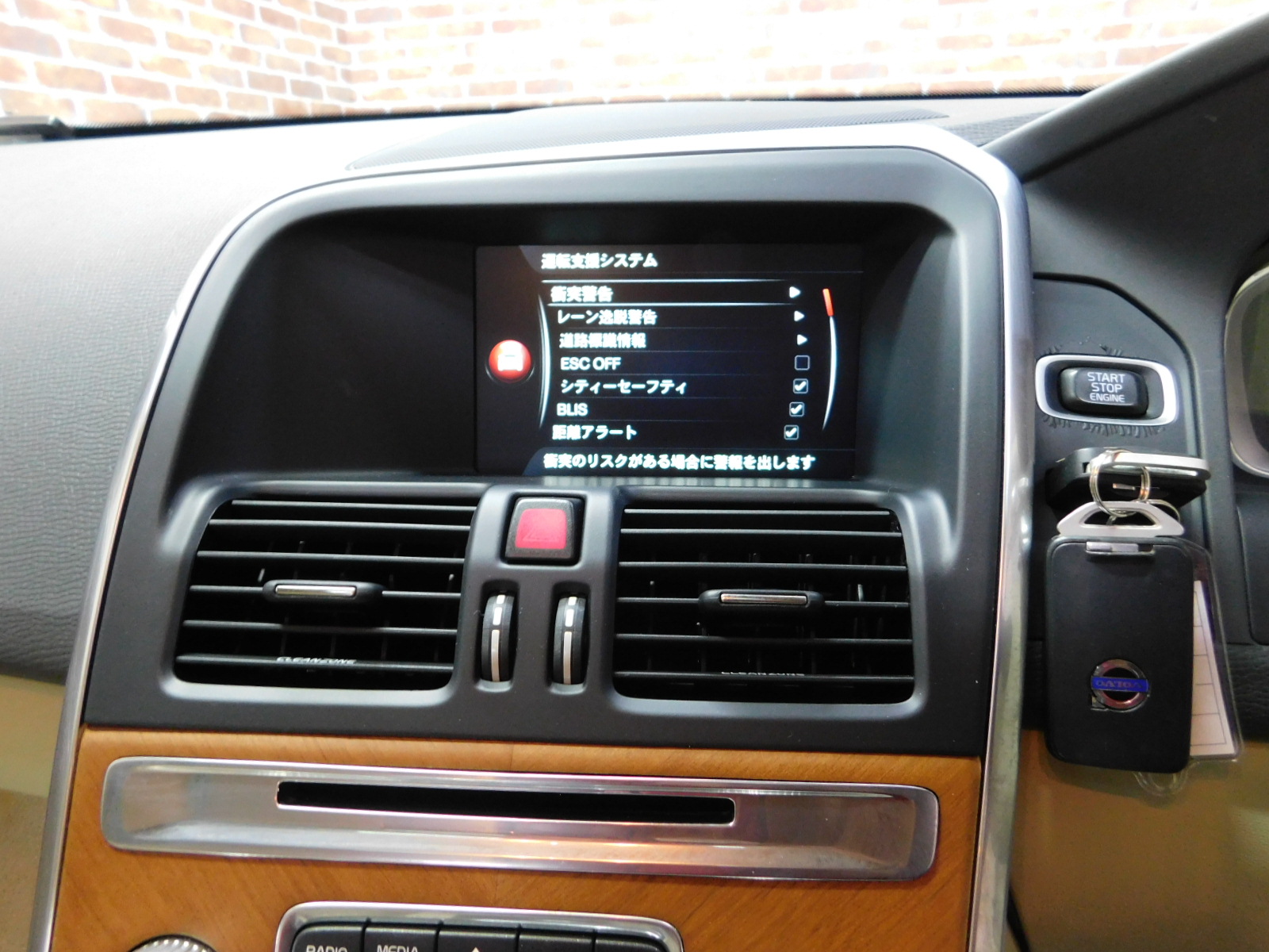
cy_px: 476
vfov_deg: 58.9
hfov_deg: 73.9
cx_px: 634
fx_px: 843
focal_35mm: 23
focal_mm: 4
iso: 400
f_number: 3
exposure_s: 1/10
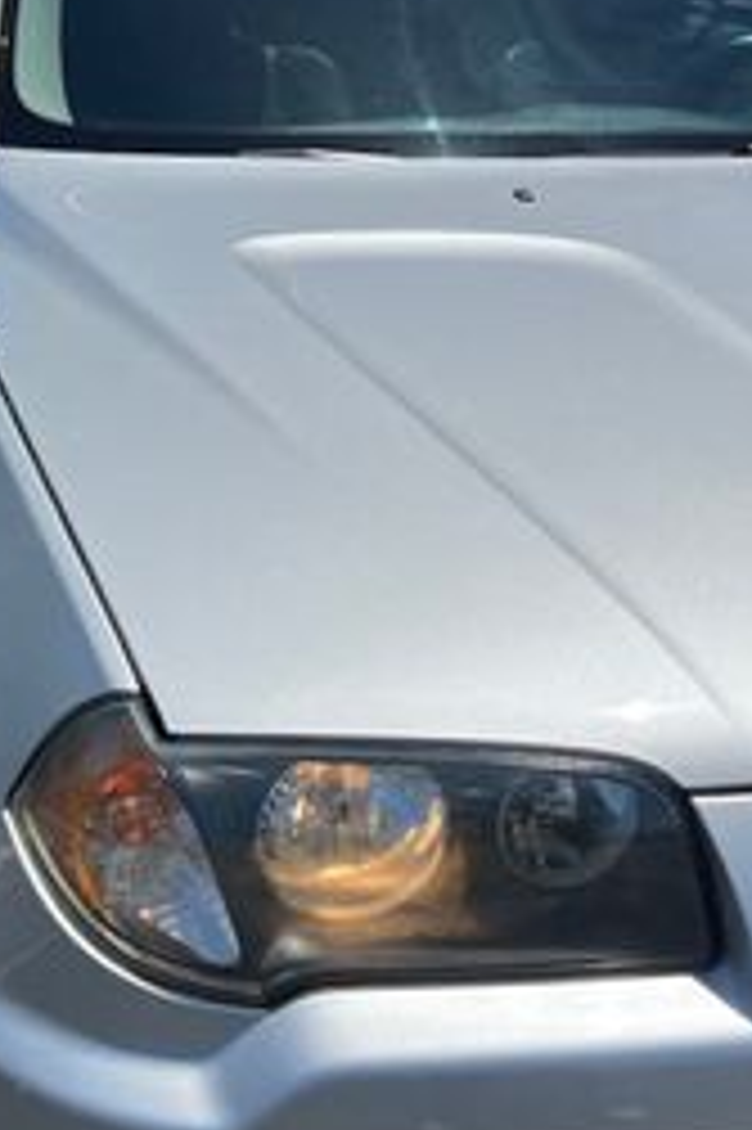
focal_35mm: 69
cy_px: 648
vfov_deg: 29.2
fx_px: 2165
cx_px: 802
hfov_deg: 19.0
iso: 50
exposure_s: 1/10309
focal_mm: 5.7
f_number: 1.5
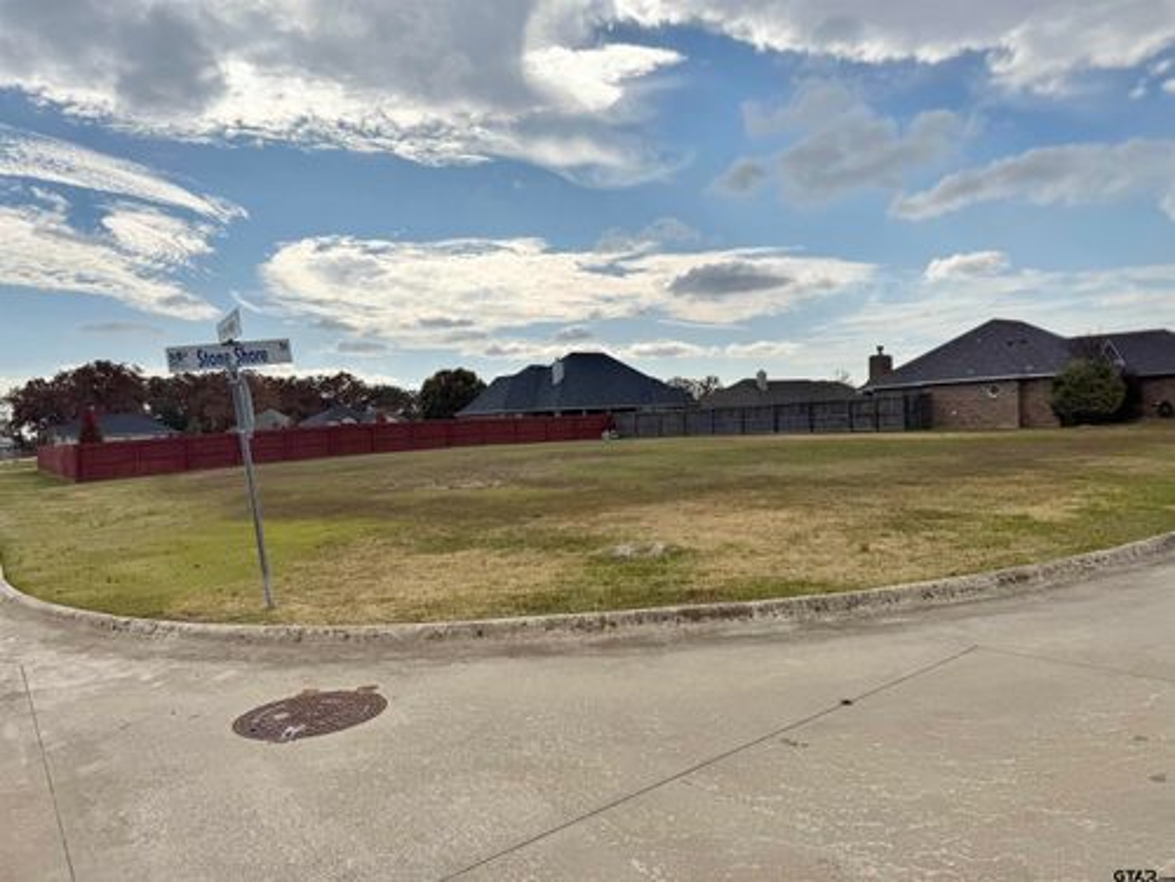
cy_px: 441
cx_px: 588
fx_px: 815
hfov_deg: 71.6
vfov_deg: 56.8
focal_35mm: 24
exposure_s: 1/9091
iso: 80
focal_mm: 6.76
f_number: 1.78
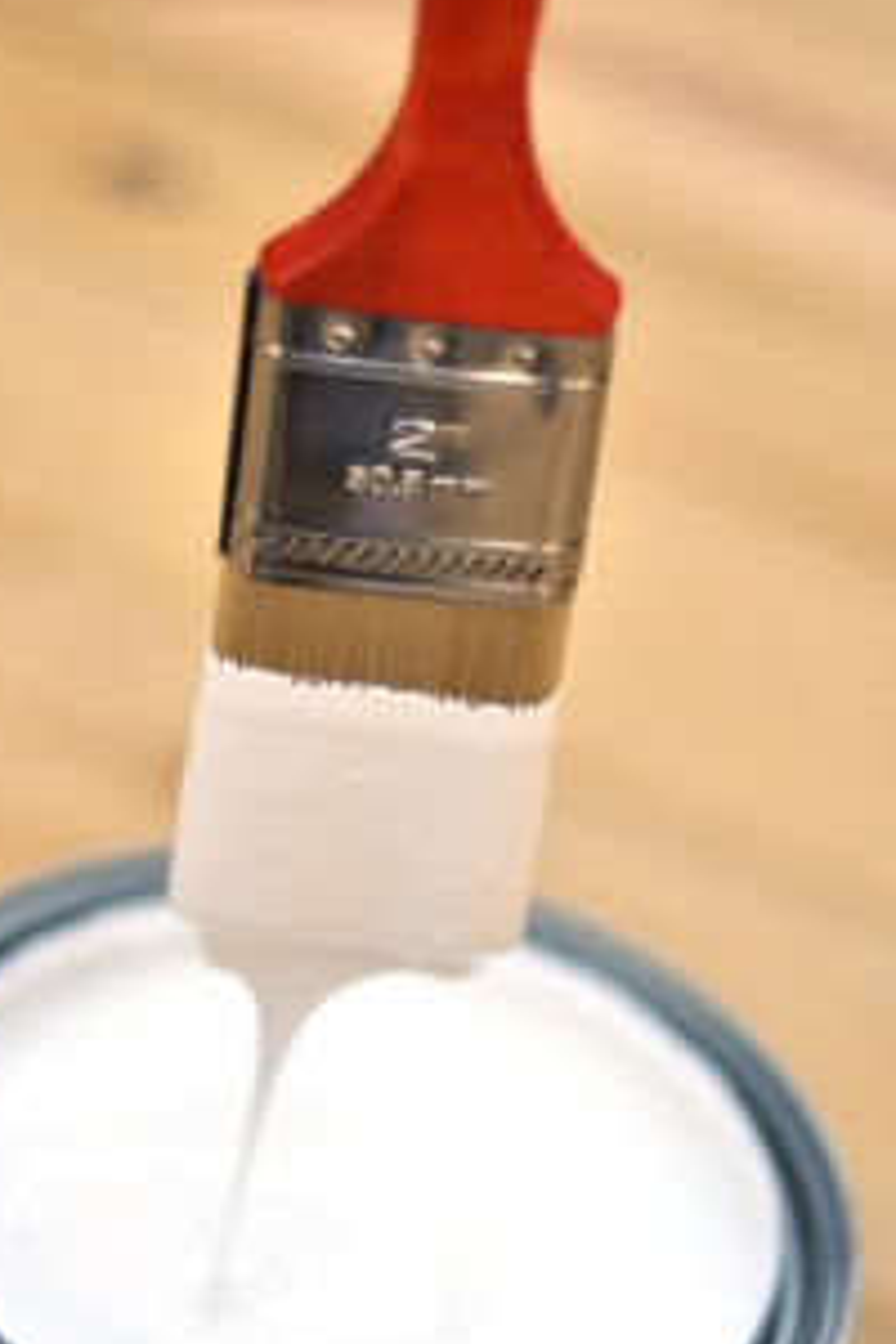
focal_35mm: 106
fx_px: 3957
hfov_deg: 12.9
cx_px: 352
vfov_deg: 19.3
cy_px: 806
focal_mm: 50
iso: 200
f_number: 1.8
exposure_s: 1/250
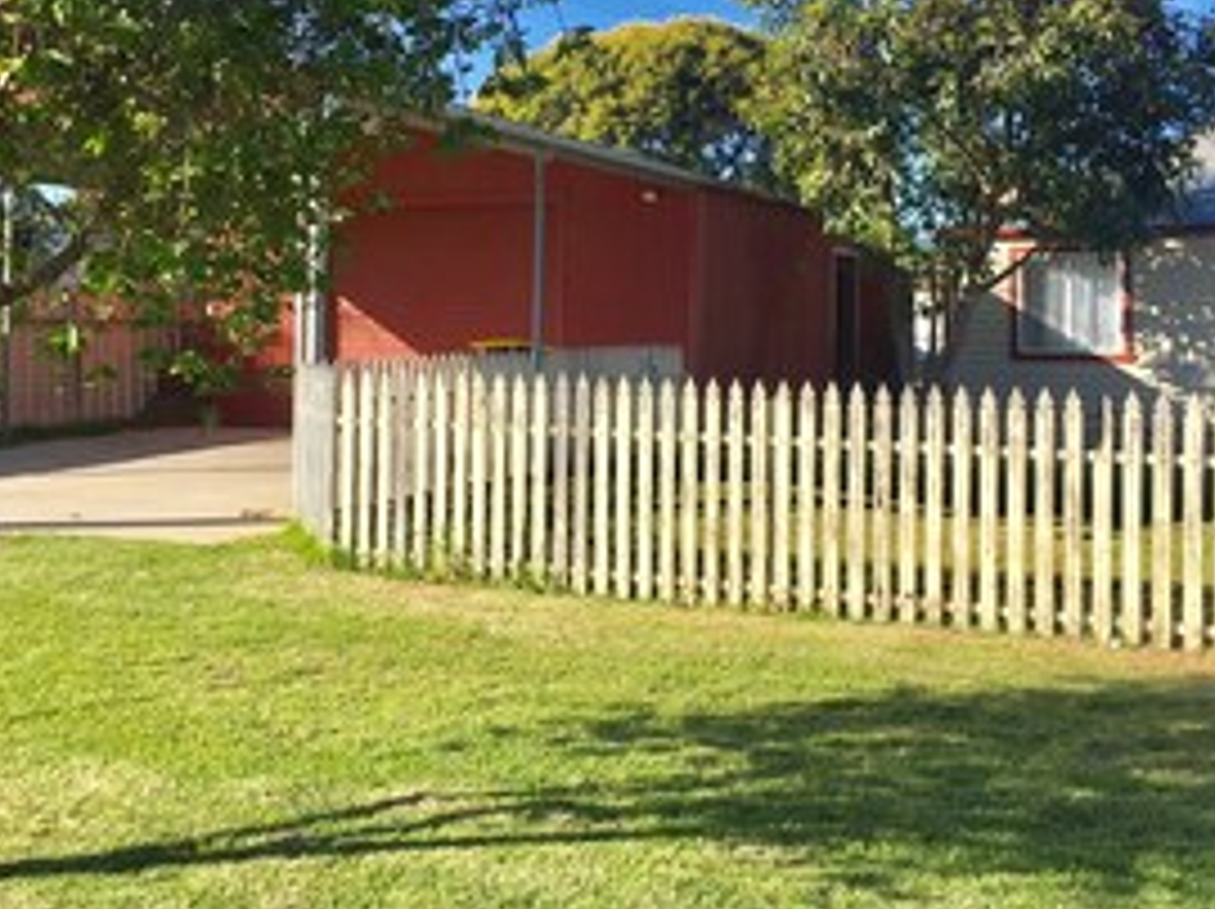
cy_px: 320
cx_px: 590
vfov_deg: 33.3
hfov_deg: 43.9
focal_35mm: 43
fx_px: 1508
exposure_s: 1/1582
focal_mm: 4.15
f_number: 2.2
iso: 32
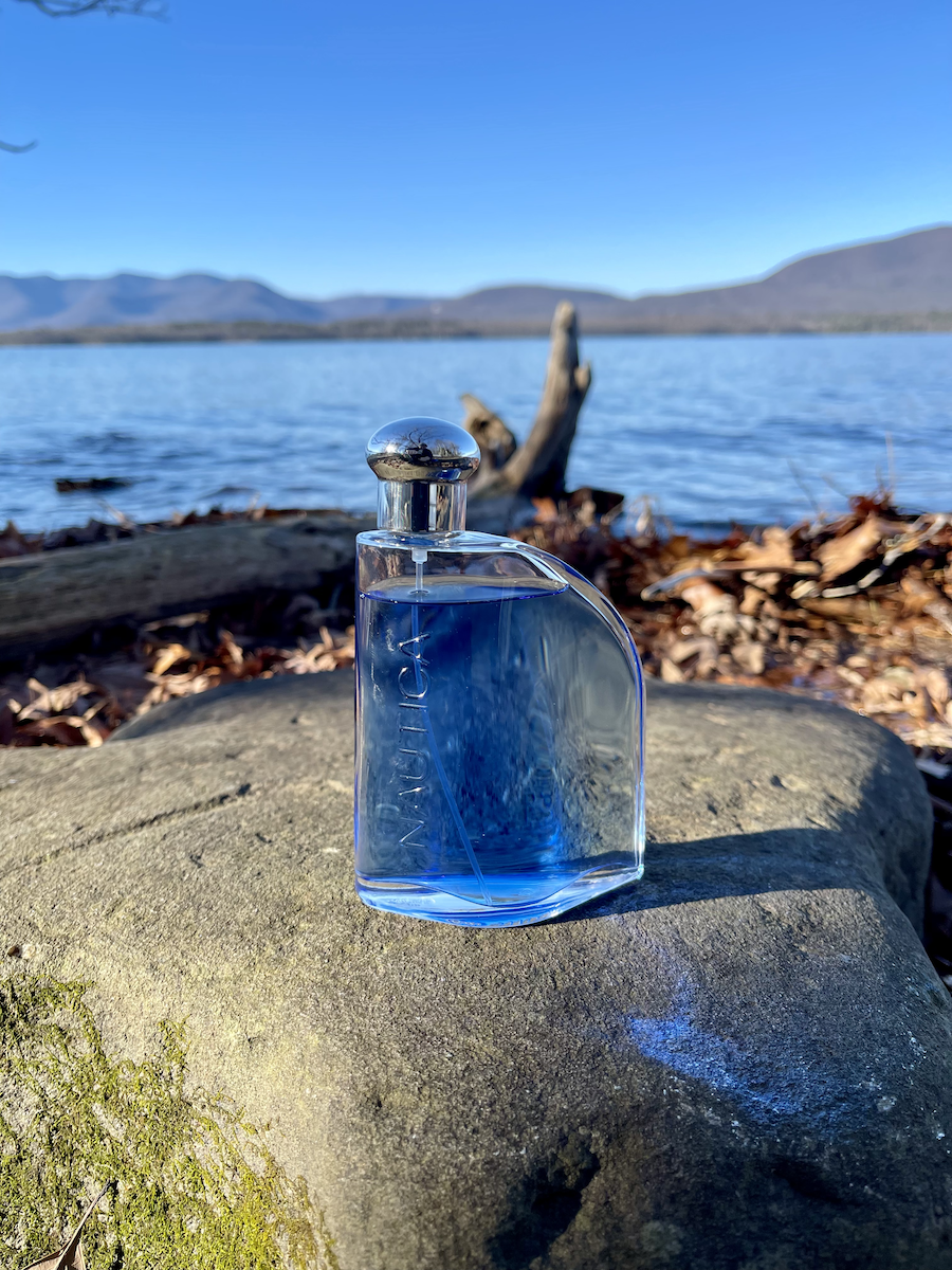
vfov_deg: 69.4
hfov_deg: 54.9
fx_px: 917
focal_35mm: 25
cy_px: 635
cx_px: 476
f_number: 1.6
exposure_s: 1/1739
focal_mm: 5.1
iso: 32
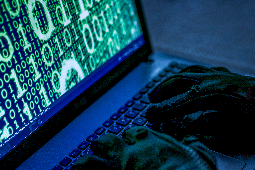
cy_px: 119
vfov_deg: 18.6
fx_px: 517
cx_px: 161
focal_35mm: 73
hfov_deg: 27.6
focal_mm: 50
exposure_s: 1/20
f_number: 1.8
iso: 250
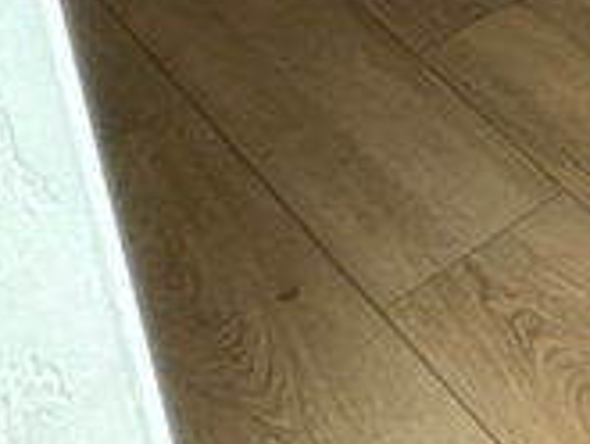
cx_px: 1620
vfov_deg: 11.8
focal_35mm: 87
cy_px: -773
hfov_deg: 12.7
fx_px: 1484
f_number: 2.2
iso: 50
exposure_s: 1/147
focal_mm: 2.22
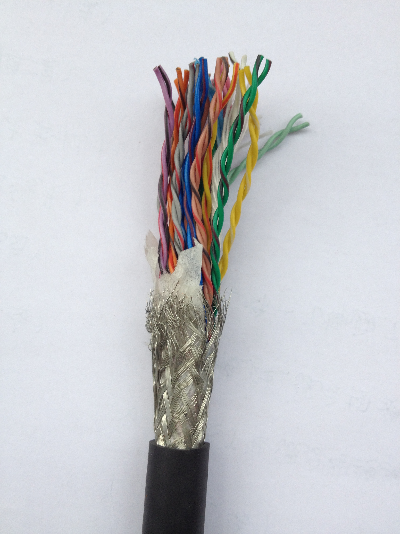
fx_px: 539
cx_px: 200
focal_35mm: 35
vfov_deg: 52.6
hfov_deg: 40.7
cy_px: 267
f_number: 2.4
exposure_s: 1/40
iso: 50
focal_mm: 4.28
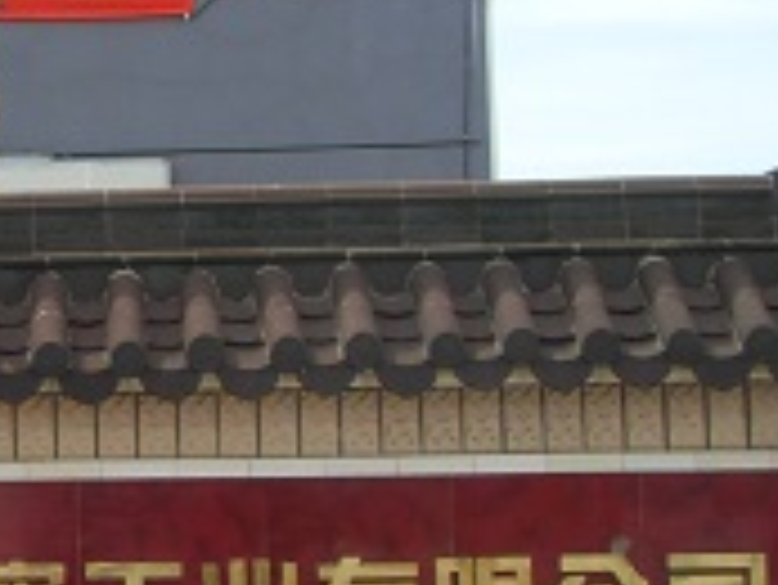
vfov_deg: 11.0
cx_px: -400
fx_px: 3036
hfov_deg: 13.7
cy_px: 342
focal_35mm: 135
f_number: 6.2
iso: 80
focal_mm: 6.6
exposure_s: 1/180
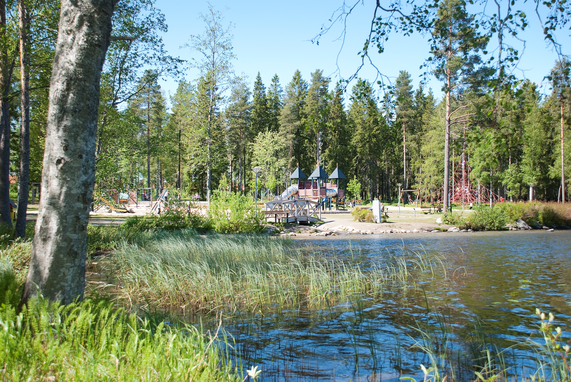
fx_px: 667
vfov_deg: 32.0
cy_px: 191
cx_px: 286
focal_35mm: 42
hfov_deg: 46.3
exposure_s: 1/160
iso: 100
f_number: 6.3
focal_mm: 28
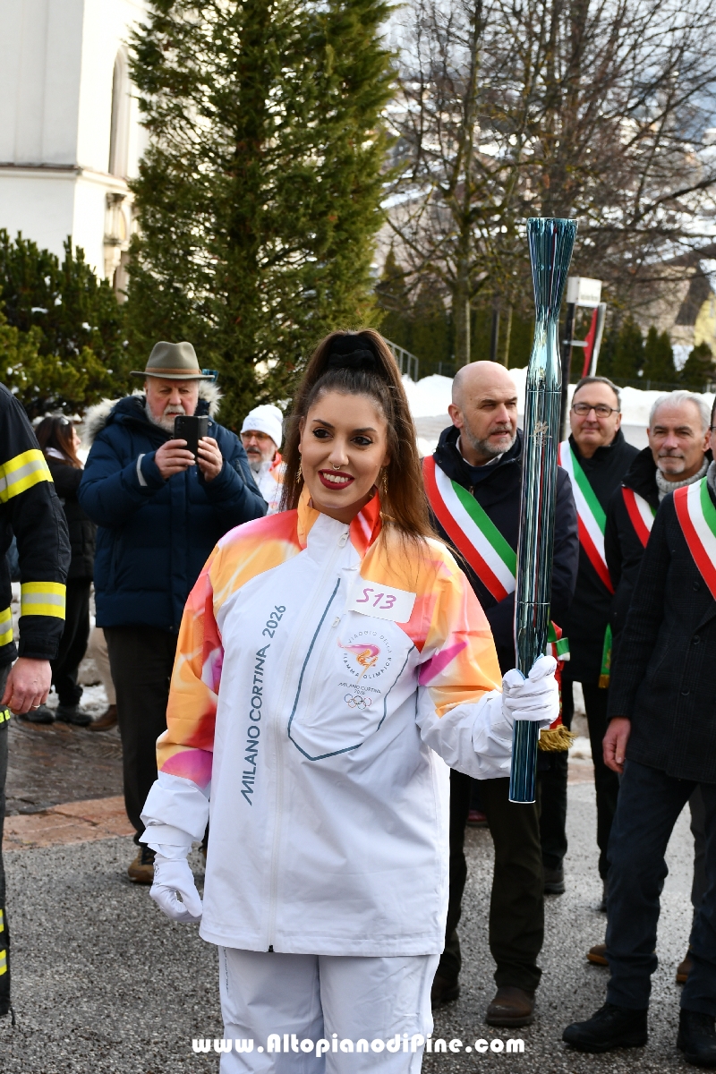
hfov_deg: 23.8
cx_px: 358
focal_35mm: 57
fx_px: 1700
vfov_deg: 35.1
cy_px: 537
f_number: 6.3
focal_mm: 38
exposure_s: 1/250
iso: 200
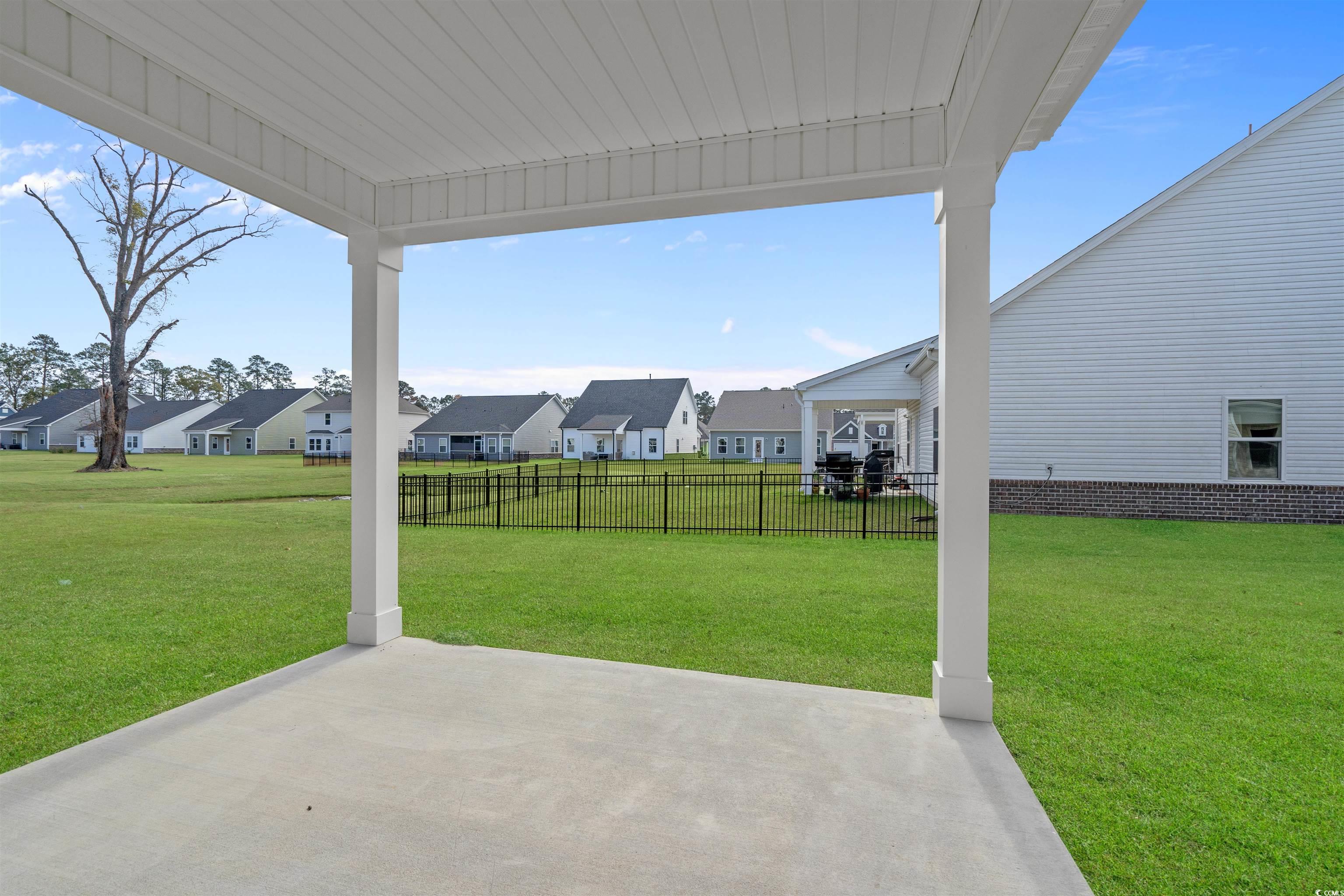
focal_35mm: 16
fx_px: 597
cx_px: 672
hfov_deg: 96.7
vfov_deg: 73.7
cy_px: 448
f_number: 8
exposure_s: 1/1000
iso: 320
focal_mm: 16
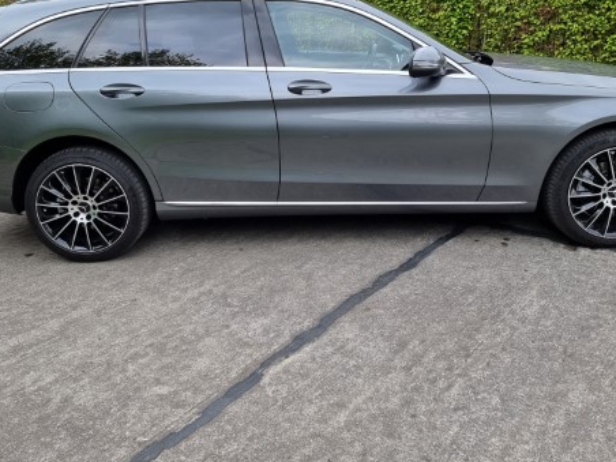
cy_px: 165
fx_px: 605
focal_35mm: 34
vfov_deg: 41.4
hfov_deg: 54.0
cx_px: 312
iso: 50
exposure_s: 1/150
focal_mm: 6.7
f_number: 1.8
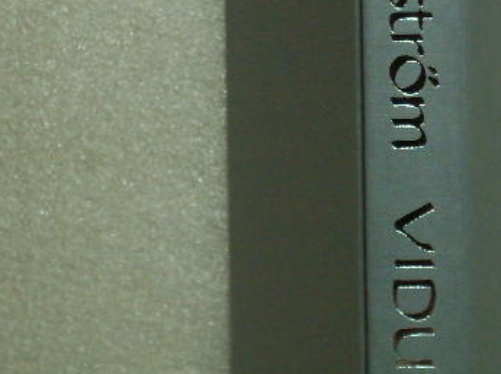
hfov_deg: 9.4
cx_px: 398
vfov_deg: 7.0
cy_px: 133
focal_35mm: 211
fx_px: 3051
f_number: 3.7
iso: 200
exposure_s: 1/60
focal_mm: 11.7
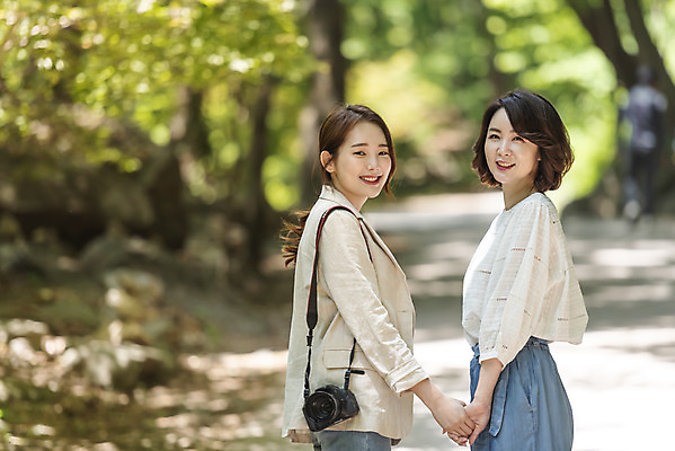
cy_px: 226
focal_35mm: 185
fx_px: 3470
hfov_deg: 11.1
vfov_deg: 7.4
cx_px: 338
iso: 400
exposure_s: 1/500
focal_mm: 185
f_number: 2.8
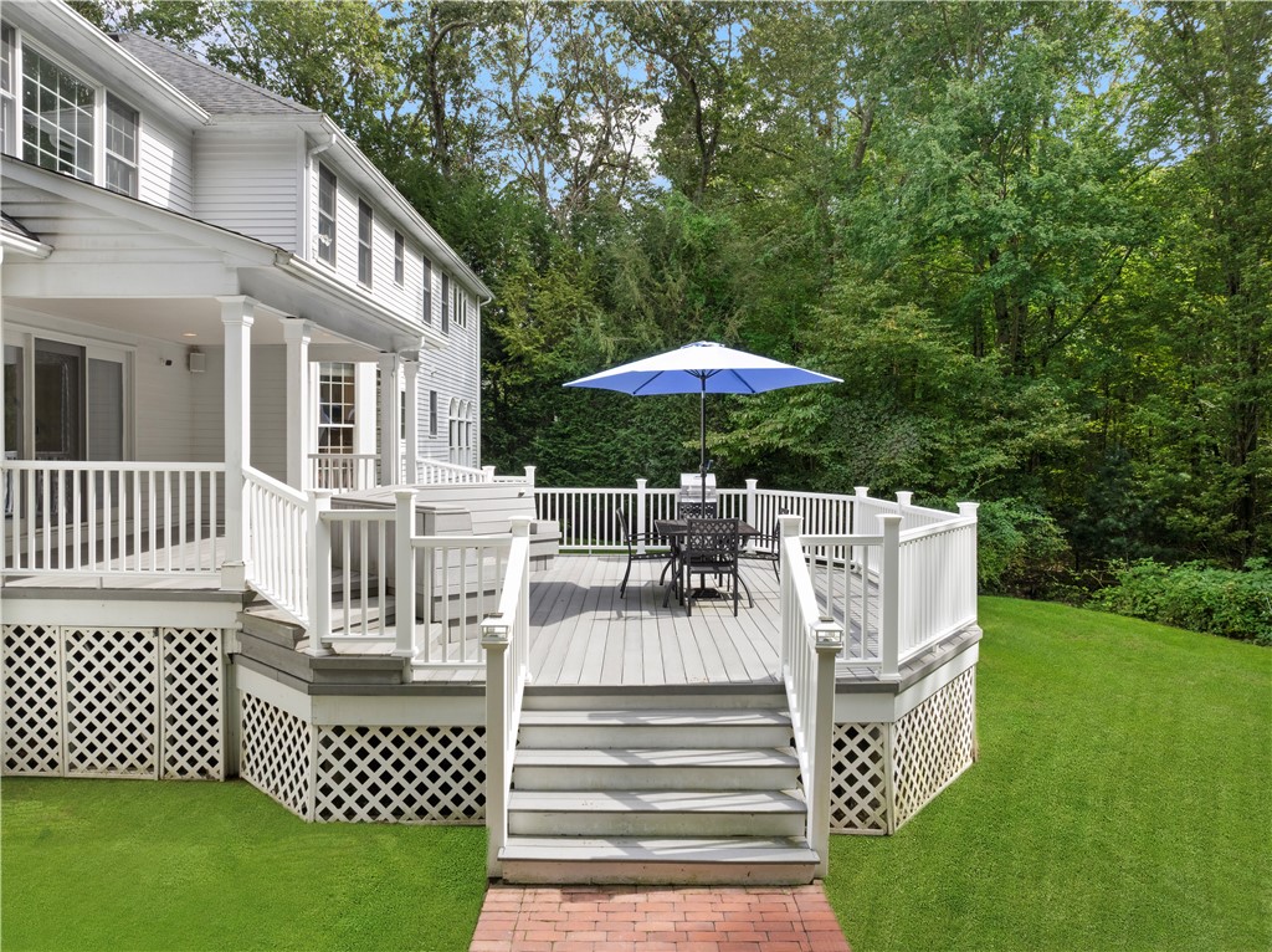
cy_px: 476
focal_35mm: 24
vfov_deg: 56.7
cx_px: 636
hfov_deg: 71.6
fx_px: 881
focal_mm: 12.29
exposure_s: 1/100
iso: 200
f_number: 5.6
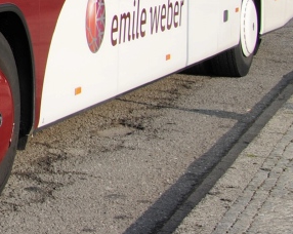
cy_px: -104
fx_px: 1334
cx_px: -303
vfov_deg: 9.7
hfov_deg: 11.3
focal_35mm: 154
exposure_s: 1/320
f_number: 6.3
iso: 100
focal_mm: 24
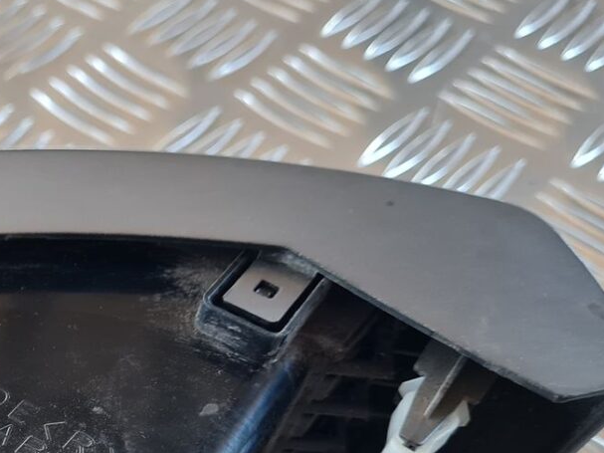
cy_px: 419
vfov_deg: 23.7
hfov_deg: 29.7
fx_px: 1047
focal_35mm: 60
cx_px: -19
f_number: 1.8
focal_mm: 5.4
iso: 160
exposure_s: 1/50
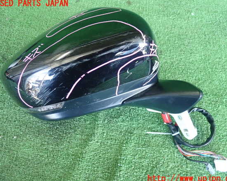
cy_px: 91
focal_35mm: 32
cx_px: 117
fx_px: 215
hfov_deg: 55.7
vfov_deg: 45.8
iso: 800
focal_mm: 5.5
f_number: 2.3
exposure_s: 1/100
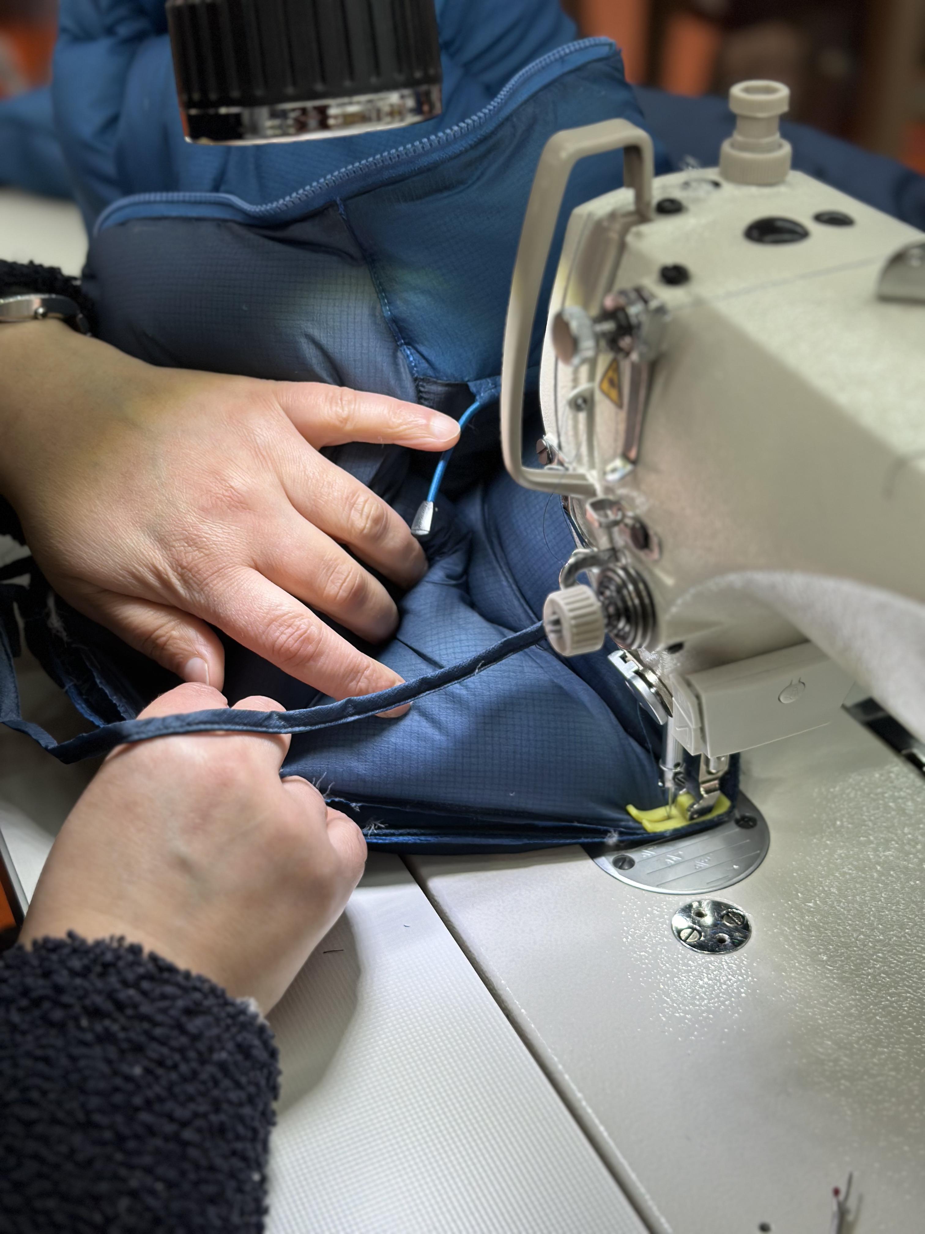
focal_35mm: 48
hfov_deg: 30.3
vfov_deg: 39.7
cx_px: 462
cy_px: 617
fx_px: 1710
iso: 80
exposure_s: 1/399
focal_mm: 6.86
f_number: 1.78
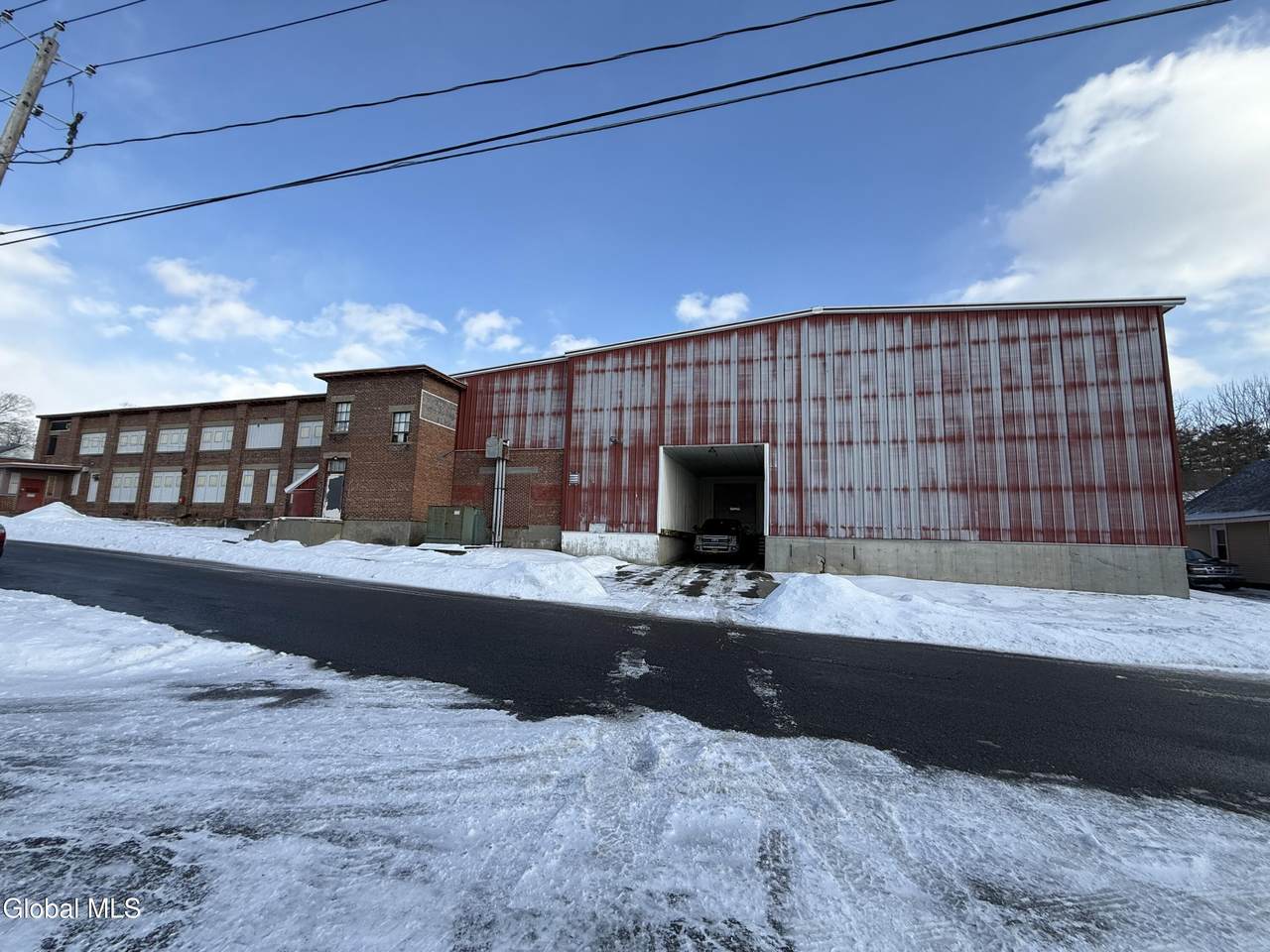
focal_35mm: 14
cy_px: 476
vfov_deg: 85.7
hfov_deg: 102.1
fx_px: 514
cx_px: 635
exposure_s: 1/1312
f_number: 2.2
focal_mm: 2.22
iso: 50
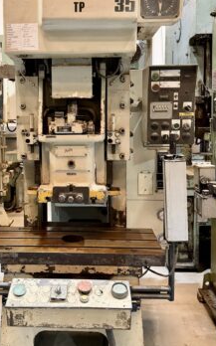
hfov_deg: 32.5
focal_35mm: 39
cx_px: 74
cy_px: 146
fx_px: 368
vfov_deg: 50.2
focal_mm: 6.76
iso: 640
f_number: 1.78
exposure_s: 1/33
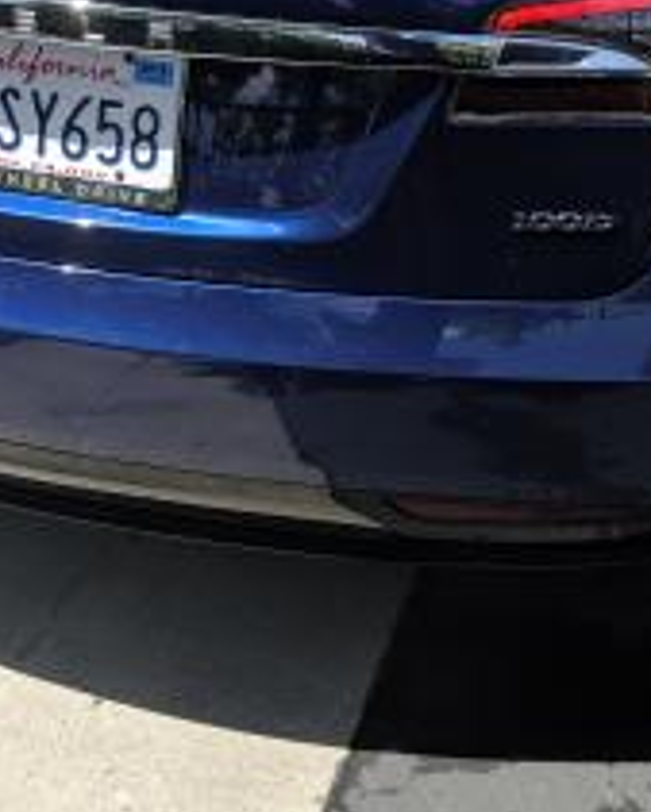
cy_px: 154
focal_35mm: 63
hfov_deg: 24.2
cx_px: 320
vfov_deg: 29.3
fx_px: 1516
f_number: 1.8
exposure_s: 1/1565
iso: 56
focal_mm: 4.44
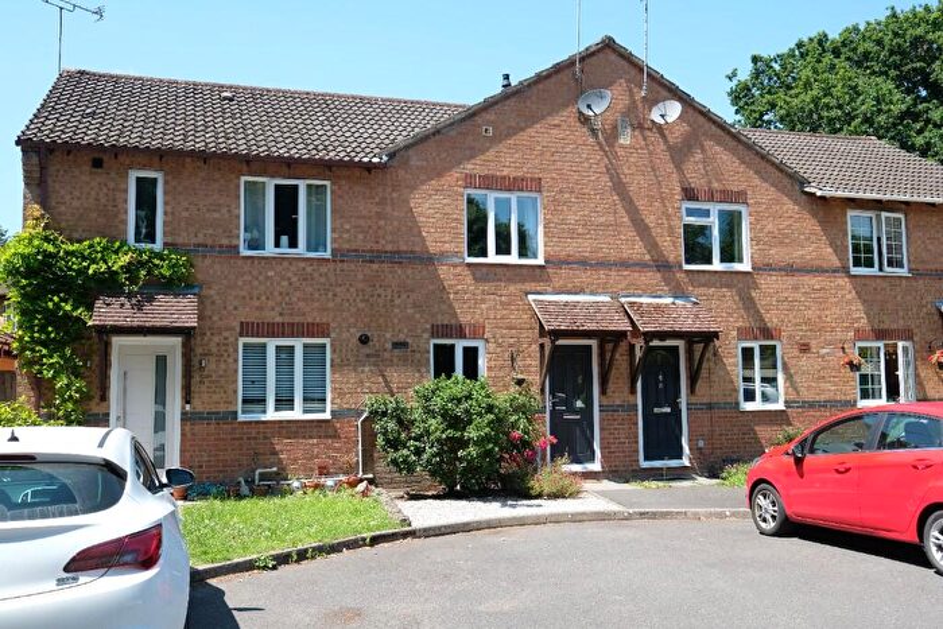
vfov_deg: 38.9
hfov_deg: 55.8
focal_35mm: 34
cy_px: 314
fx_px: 891
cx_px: 472
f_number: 5.6
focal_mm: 22.9
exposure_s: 1/320
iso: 200
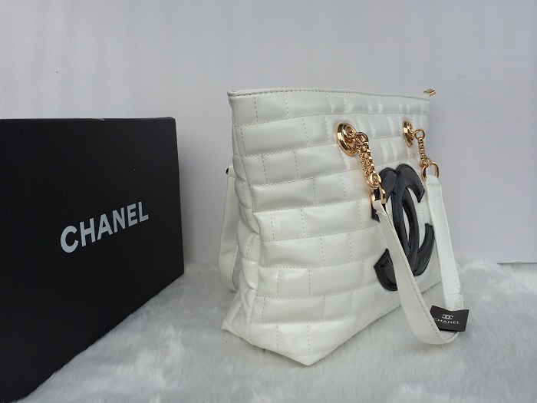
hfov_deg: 60.0
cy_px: 202
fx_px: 465
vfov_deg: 46.8
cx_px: 268
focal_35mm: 30
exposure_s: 1/662
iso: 32
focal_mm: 4.12
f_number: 2.2
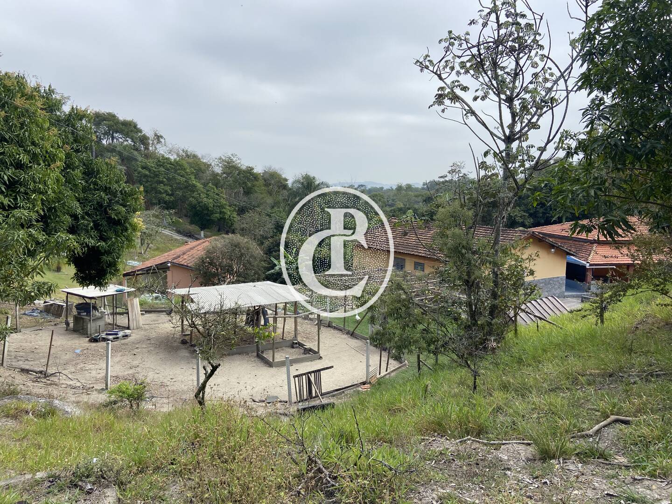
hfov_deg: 67.3
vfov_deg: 53.1
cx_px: 336
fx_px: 505
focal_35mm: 26
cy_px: 252
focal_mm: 4.25
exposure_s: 1/1522
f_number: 1.8
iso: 32
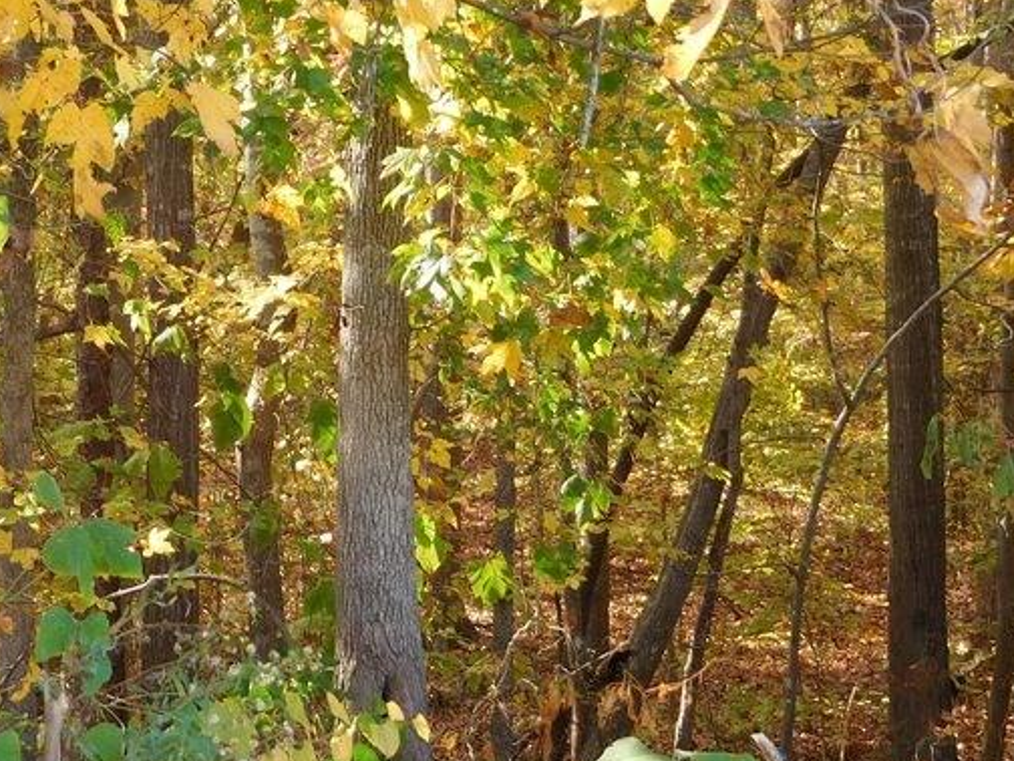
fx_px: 3691
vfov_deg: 11.8
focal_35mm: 126
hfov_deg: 15.5
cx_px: 151
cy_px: 383
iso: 125
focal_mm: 11.1
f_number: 4.4
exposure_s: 1/40
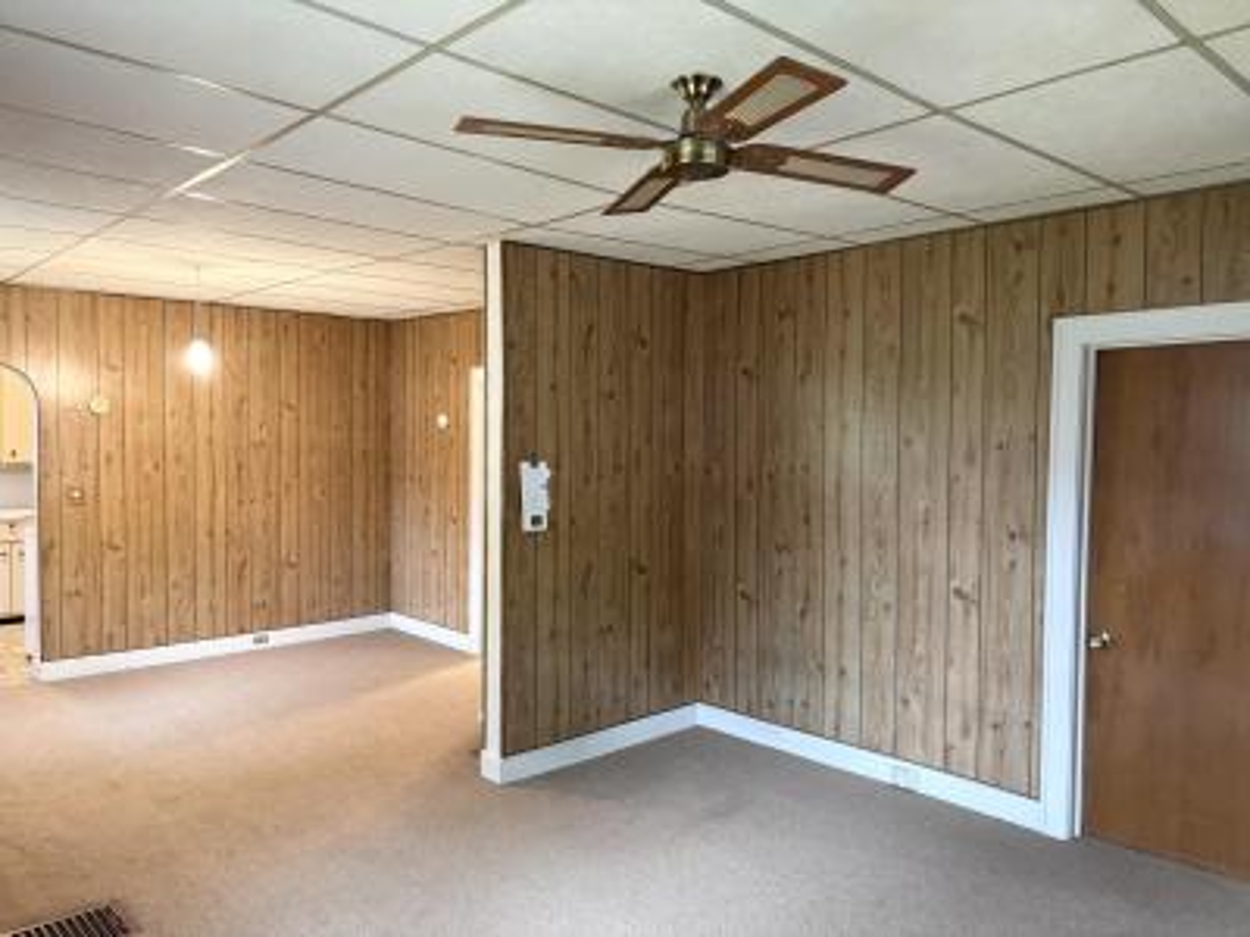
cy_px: 468
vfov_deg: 53.1
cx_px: 625
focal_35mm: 26
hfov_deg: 67.3
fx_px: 939
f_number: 1.6
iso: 640
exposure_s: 1/40
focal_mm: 5.96
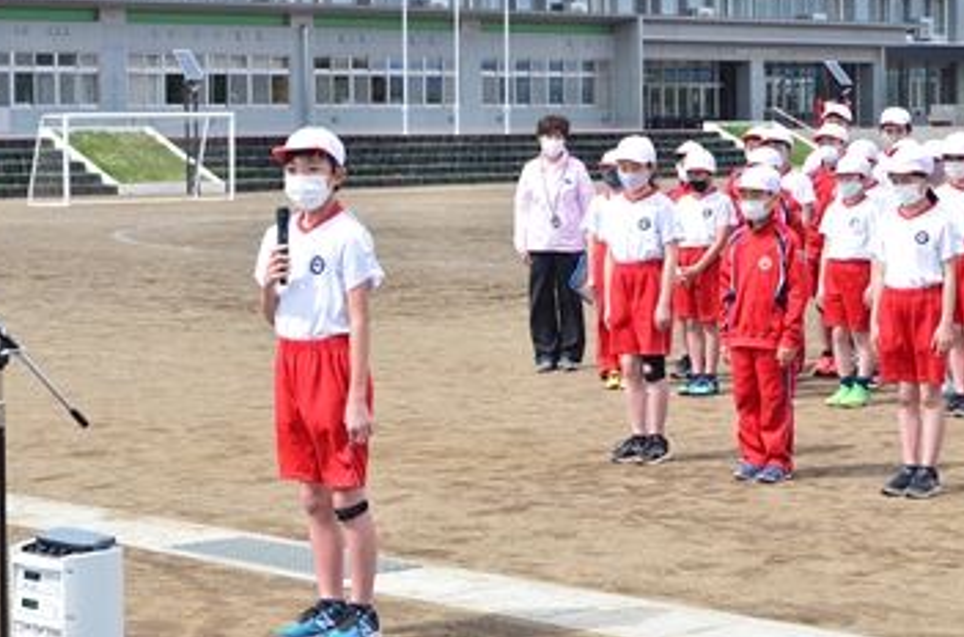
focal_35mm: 94
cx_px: 385
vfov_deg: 14.5
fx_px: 2510
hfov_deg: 21.7
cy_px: 259
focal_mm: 44
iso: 200
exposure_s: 1/320
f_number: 6.3
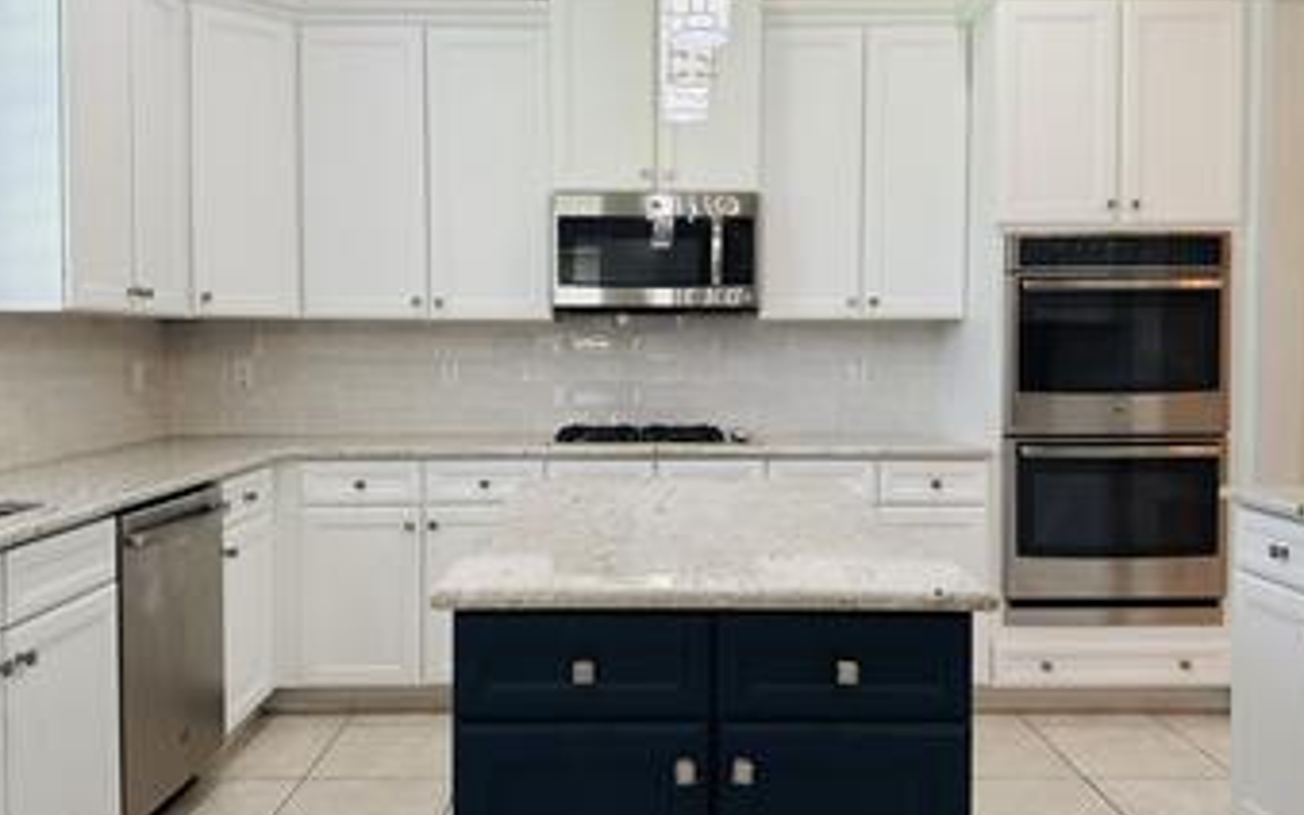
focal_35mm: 30
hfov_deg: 62.9
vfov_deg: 41.8
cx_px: 646
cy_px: 373
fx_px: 1066
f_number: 1.78
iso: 125
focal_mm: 6.76
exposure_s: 1/123
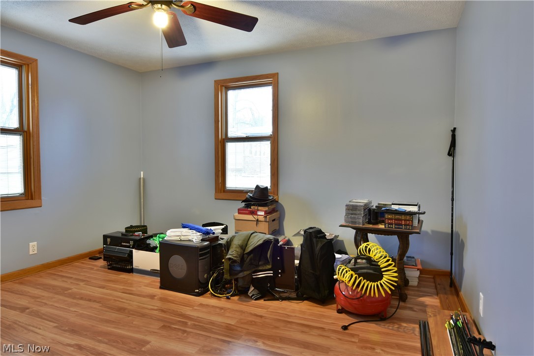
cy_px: 178
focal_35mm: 21
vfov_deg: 59.5
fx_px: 311
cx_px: 267
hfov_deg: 81.2
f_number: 5.6
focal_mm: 14
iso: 200
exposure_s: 1/4
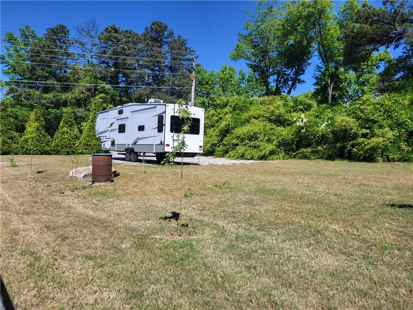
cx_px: 206
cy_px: 155
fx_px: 310
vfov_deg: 53.1
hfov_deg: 67.3
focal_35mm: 26
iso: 40
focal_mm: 5.4
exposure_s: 1/2111
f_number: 1.8
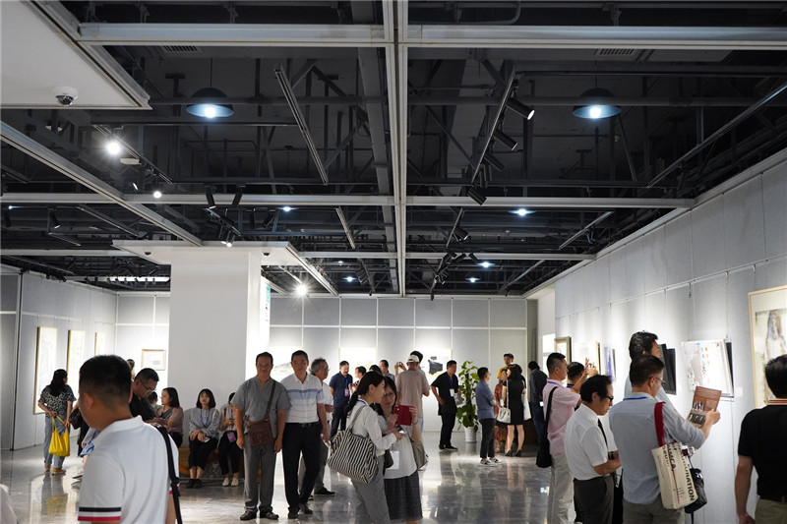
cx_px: 394
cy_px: 262
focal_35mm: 40
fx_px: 874
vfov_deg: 33.4
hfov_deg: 48.5
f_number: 4.5
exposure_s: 1/160
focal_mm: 40
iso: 8000
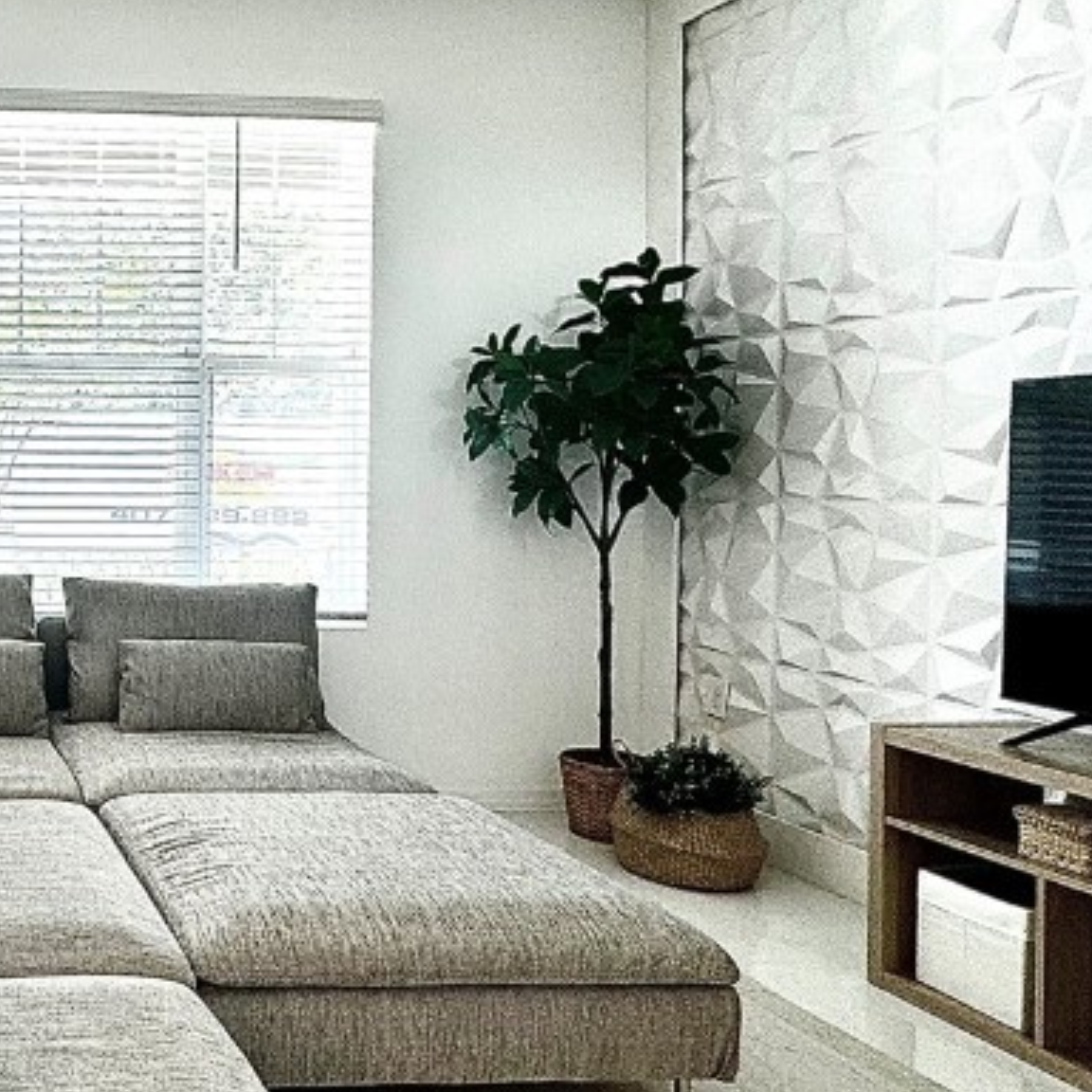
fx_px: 1178
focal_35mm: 33
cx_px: -71
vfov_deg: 49.6
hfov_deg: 41.2
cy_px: 478
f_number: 2.2
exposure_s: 1/120
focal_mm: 2.22
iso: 64
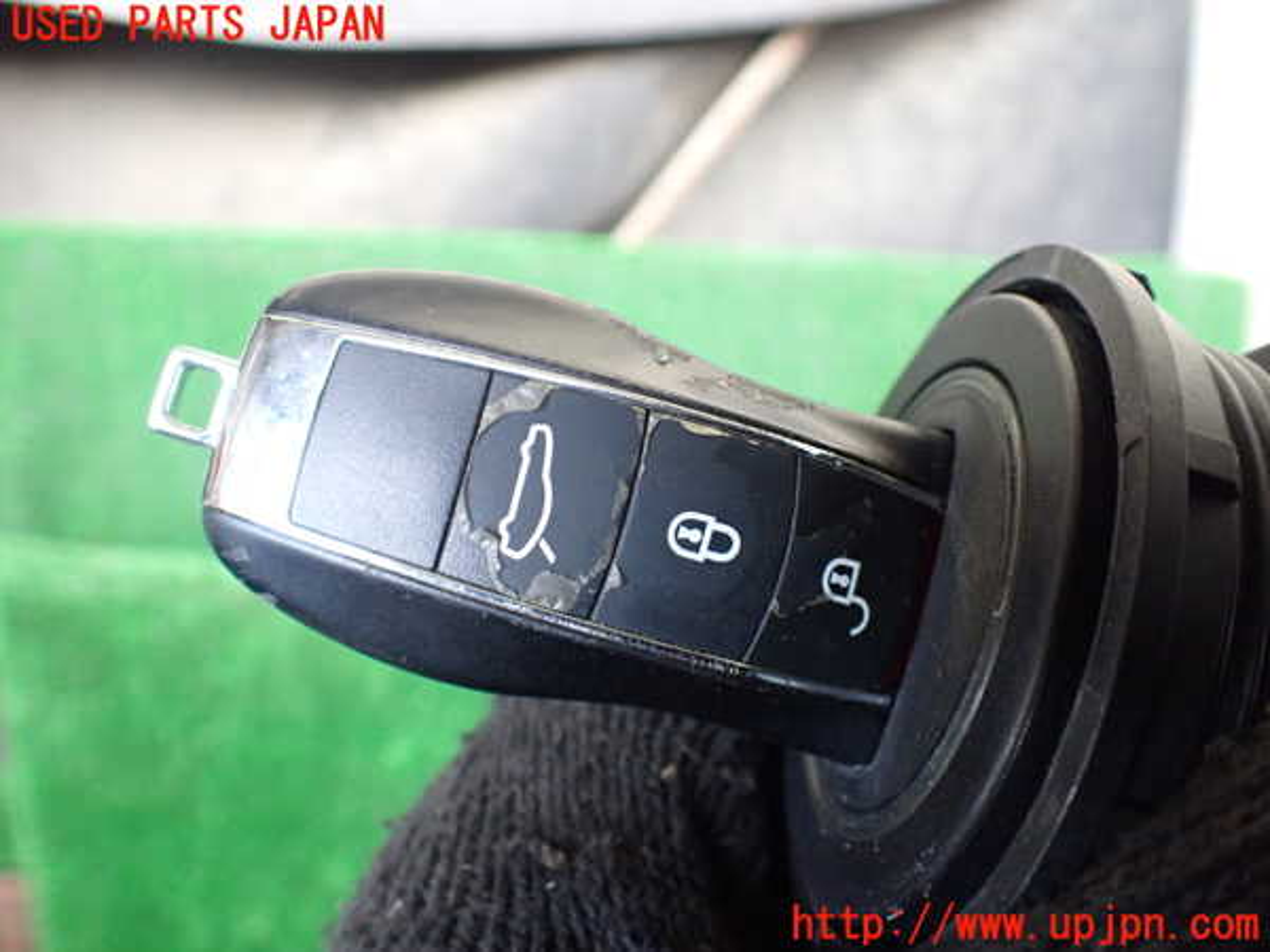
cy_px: 476
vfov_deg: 46.8
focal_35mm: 30
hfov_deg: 60.0
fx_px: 1101
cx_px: 635
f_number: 2.3
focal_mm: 5.4
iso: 800
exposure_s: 1/60
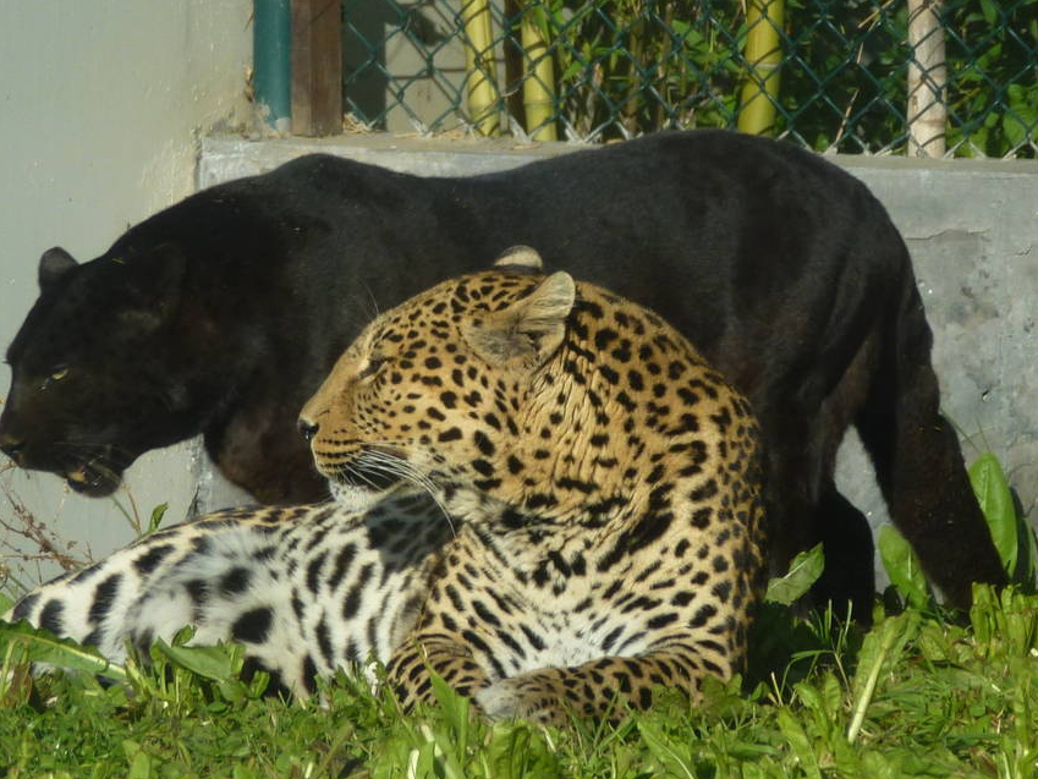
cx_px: 494
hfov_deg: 3.0
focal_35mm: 669
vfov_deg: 2.2
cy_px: 345
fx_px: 20064
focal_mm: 63.6
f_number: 5.9
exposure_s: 1/400
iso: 100
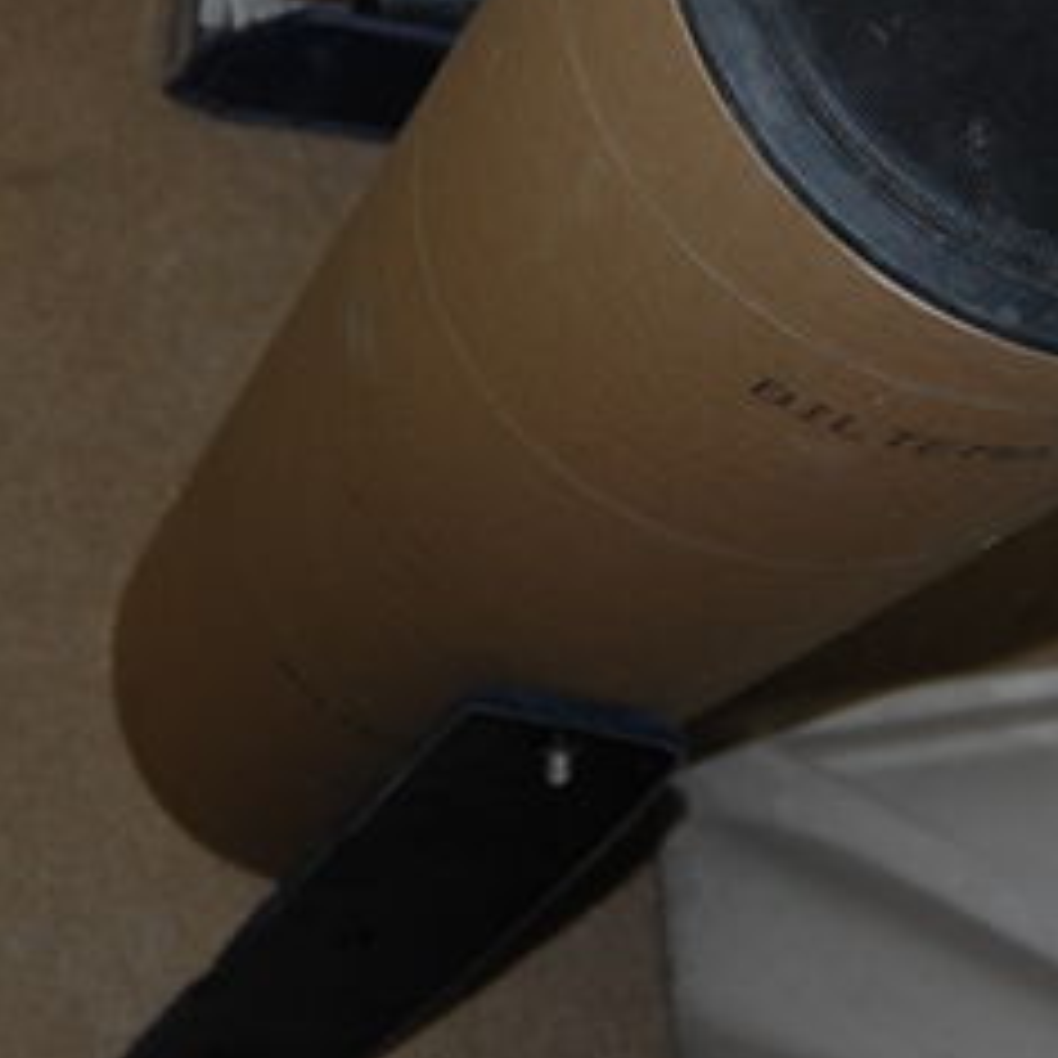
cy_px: 248
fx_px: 3354
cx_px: 486
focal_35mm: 97
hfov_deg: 17.9
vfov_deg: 17.8
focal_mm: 28
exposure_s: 1/60
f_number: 4.2
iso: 400
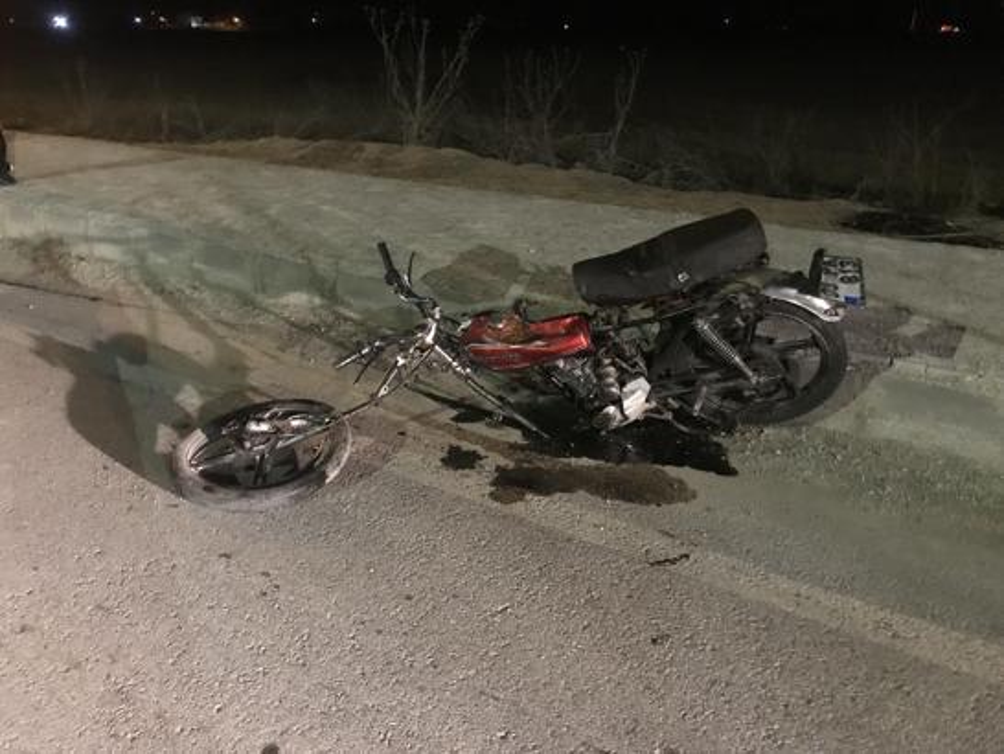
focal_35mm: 28
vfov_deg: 49.8
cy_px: 377
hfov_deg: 63.4
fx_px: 812
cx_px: 502
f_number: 1.8
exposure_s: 1/4
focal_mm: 3.99
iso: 125
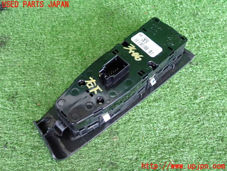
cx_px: 114
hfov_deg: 49.0
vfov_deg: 37.7
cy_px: 86
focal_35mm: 38
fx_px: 249
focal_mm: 6.83
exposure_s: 1/30
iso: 800
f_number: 2.7
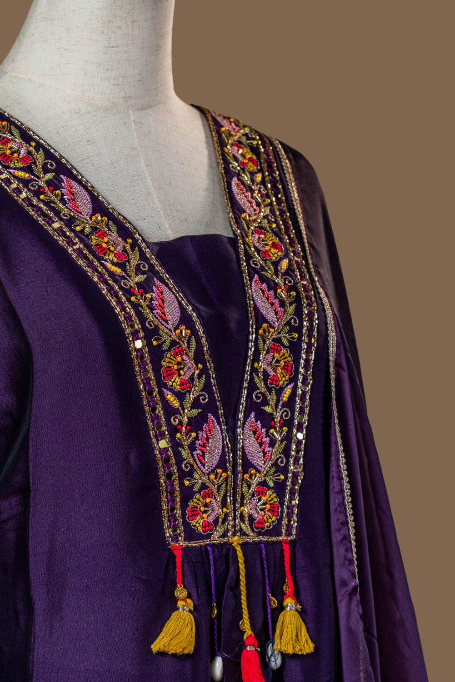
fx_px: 2085
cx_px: 180
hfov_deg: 12.4
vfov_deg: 18.6
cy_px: 369
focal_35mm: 110
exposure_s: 1/100
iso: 100
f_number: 7.1
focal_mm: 86
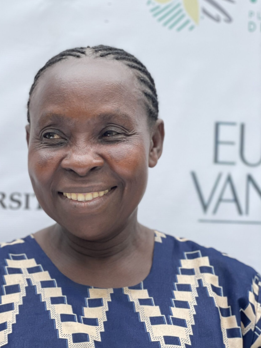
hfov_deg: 22.9
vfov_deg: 30.2
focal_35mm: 64
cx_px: 101
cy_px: 199
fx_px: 643
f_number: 2
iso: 25
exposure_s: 1/208
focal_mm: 6
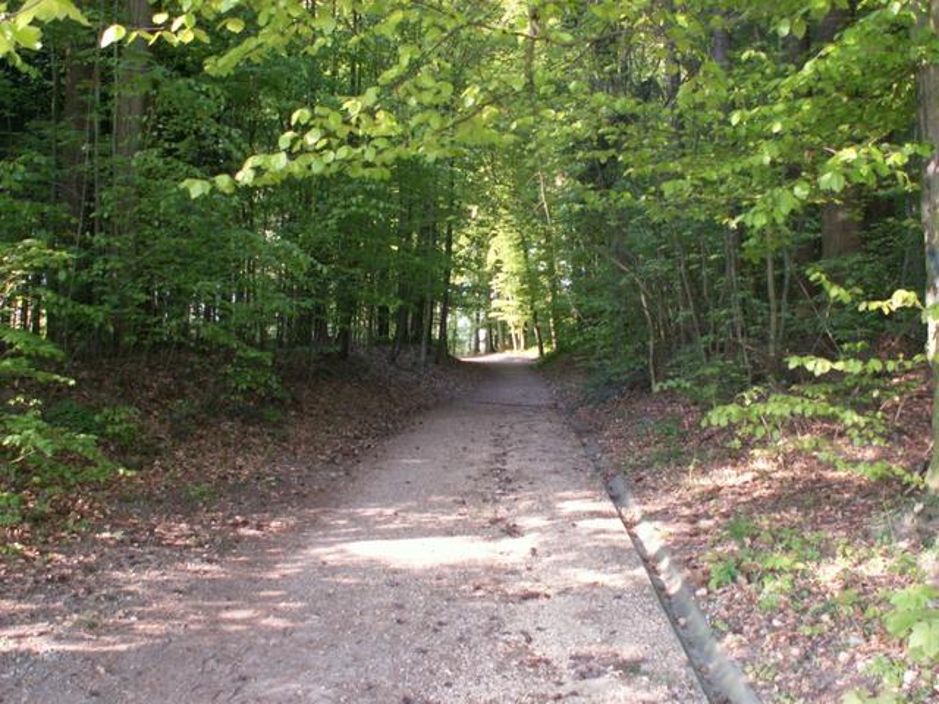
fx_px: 1031
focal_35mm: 38
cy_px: 352
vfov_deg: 37.7
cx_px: 470
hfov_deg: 49.0
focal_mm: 6.23
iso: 64
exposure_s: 1/40
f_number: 2.8
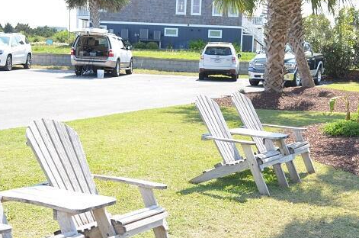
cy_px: 180
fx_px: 697
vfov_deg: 19.2
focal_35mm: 70
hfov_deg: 28.9
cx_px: 178
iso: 100
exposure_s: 1/200
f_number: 5
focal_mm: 22
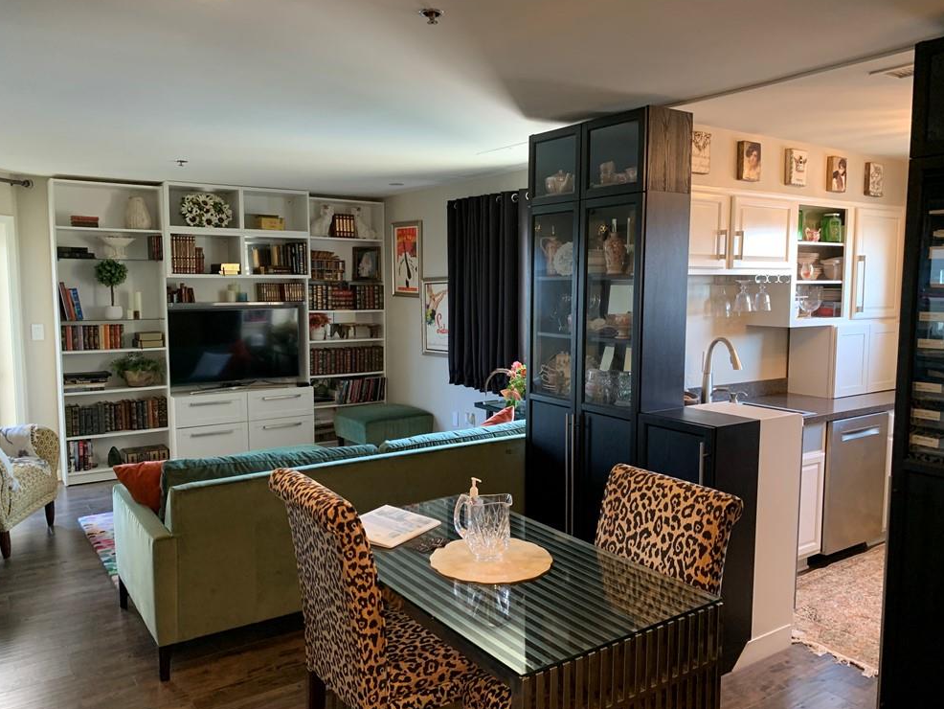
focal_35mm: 27
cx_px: 481
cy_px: 354
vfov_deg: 51.4
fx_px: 736
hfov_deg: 65.3
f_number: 1.8
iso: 250
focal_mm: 4.25
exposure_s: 1/60
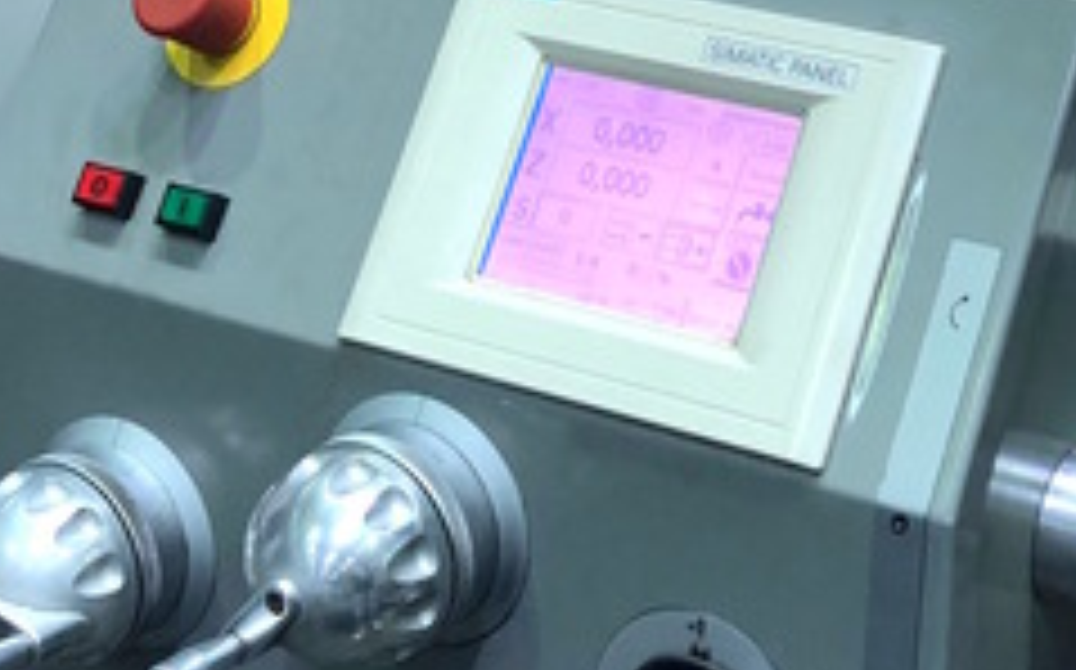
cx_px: 891
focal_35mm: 87
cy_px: -61
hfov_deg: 23.4
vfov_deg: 14.6
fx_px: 2549
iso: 50
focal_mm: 3.99
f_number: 1.8
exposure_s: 1/17
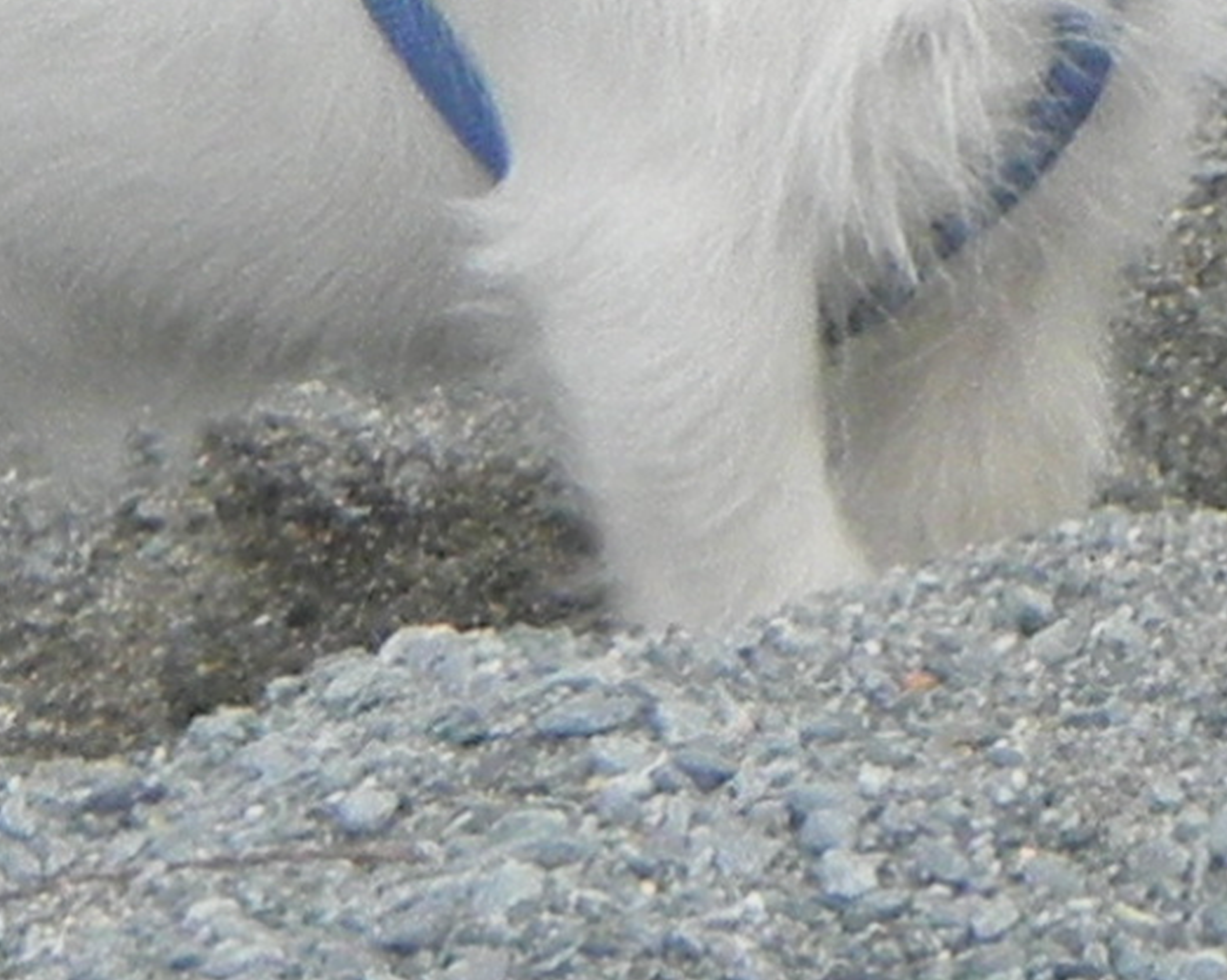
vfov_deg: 3.7
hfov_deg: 4.6
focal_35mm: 419
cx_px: 249
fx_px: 15207
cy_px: -317
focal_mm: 25
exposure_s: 1/250
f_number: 5.8
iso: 141
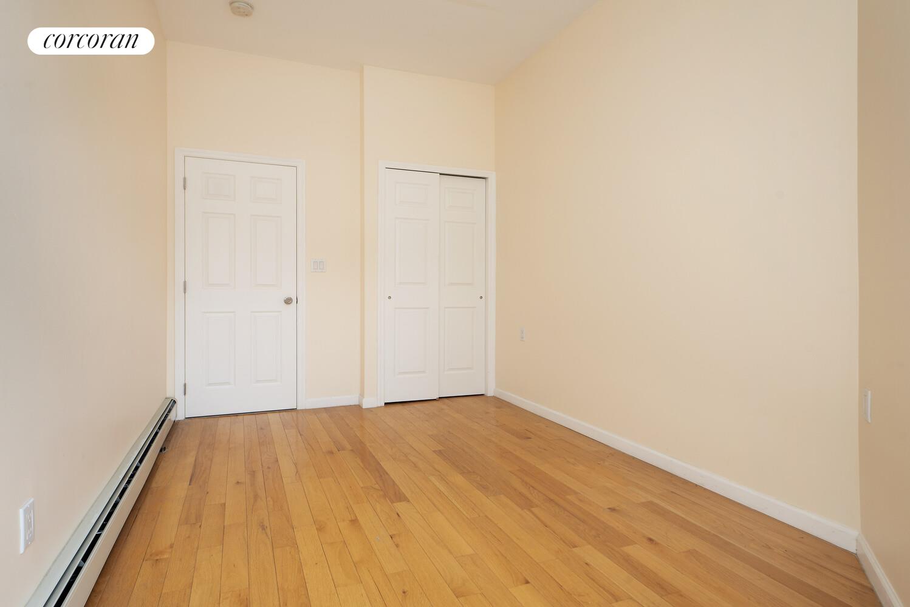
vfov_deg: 67.4
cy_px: 304
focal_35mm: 18
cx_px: 455
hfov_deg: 90.0
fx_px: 455
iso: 320
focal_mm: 18
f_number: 9
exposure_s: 1/40
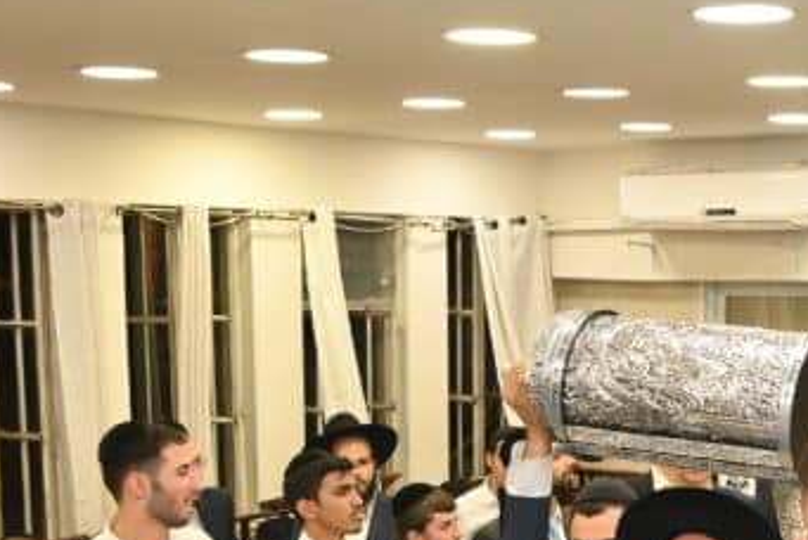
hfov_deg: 27.0
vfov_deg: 18.4
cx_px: 744
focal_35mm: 72
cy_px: 551
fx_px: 1617
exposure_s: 1/125
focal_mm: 24
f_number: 6.3
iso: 2000
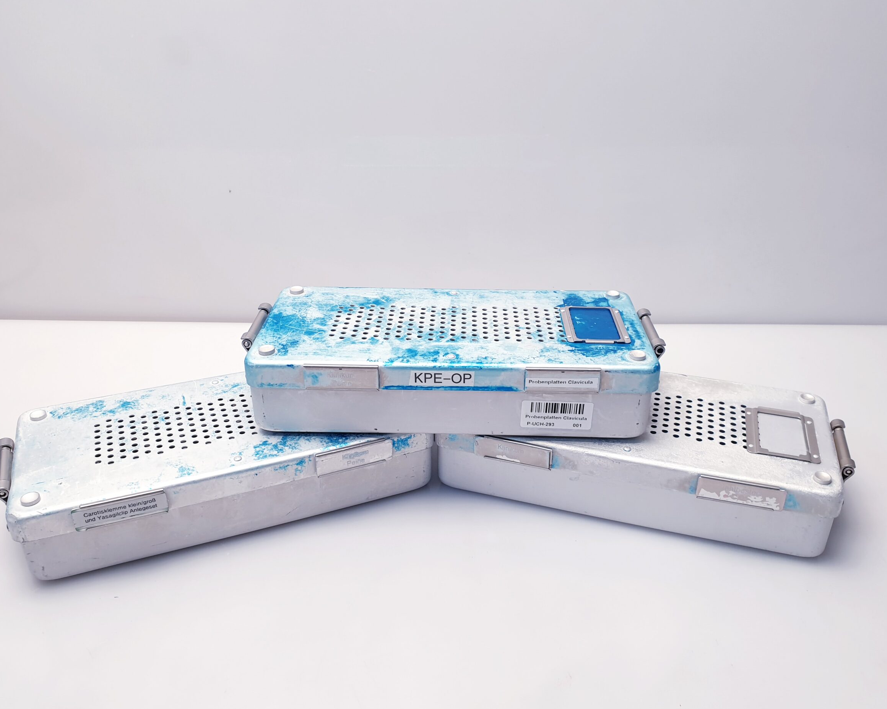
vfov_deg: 51.5
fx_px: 735
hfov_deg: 62.2
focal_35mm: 28
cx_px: 444
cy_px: 366
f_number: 2.4
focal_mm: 4.3
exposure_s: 1/50
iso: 80
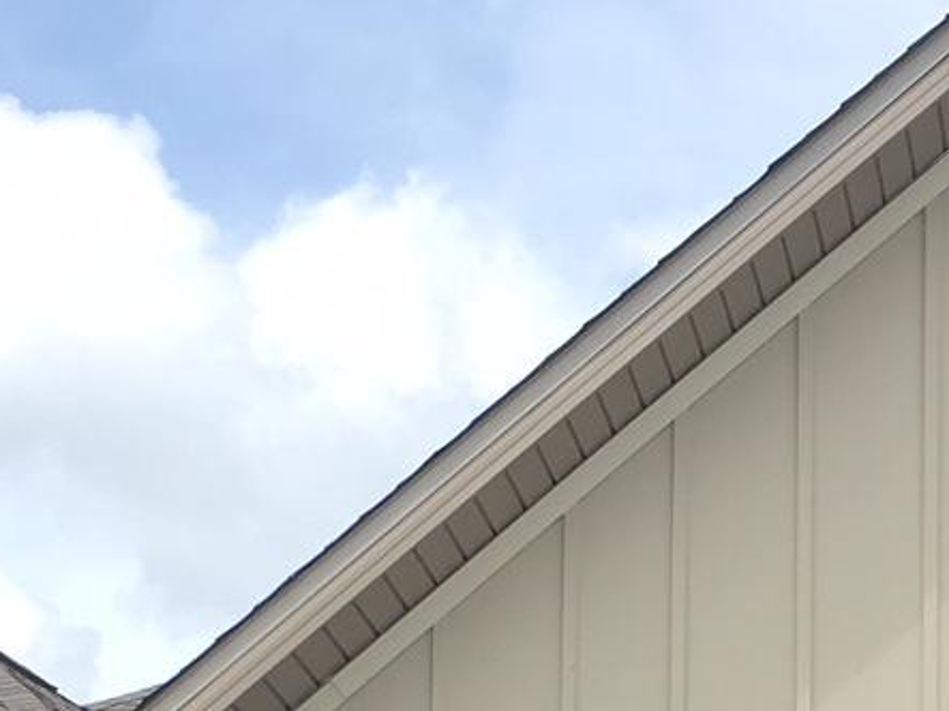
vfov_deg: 10.6
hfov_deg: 14.9
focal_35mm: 132
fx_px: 3618
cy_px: 1236
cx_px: 574
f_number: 2.2
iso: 25
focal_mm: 4.15
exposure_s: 1/1068
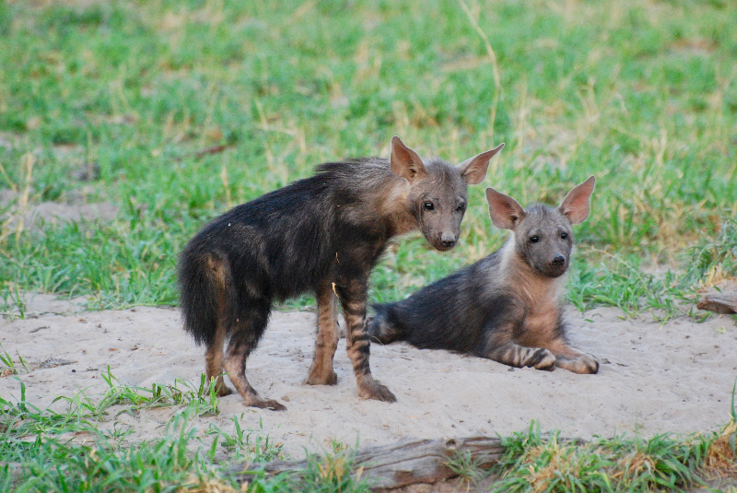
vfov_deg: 3.1
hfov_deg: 4.6
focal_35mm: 450
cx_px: 368
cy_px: 246
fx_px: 9221
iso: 1600
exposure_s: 1/200
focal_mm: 300
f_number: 5.6
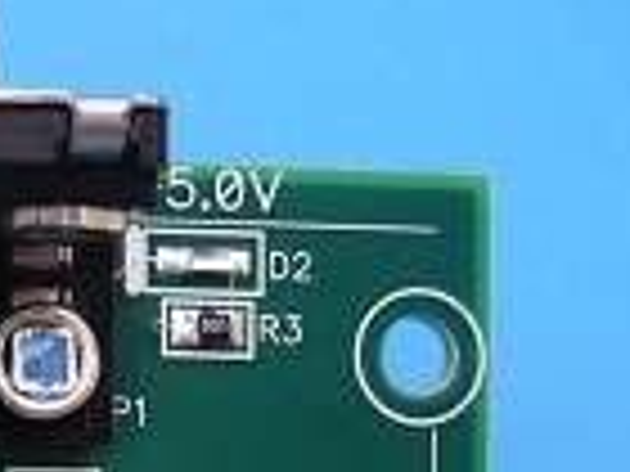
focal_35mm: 171
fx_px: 3112
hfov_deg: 10.7
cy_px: 845
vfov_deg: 8.4
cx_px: -549
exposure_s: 1/15
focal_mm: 6.1
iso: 200
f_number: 2.8
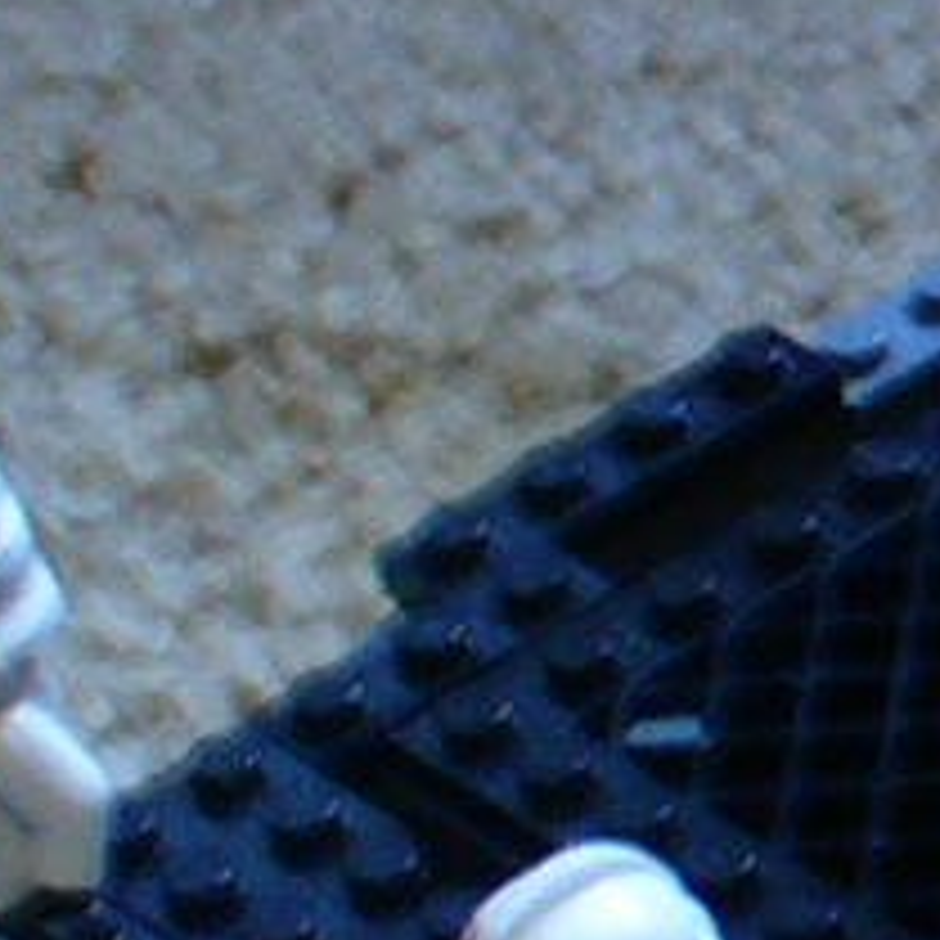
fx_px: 9831
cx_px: 2600
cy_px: 49
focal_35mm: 320
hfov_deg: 5.2
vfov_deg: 5.5
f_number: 2.8
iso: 100
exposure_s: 1/8
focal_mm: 6.1
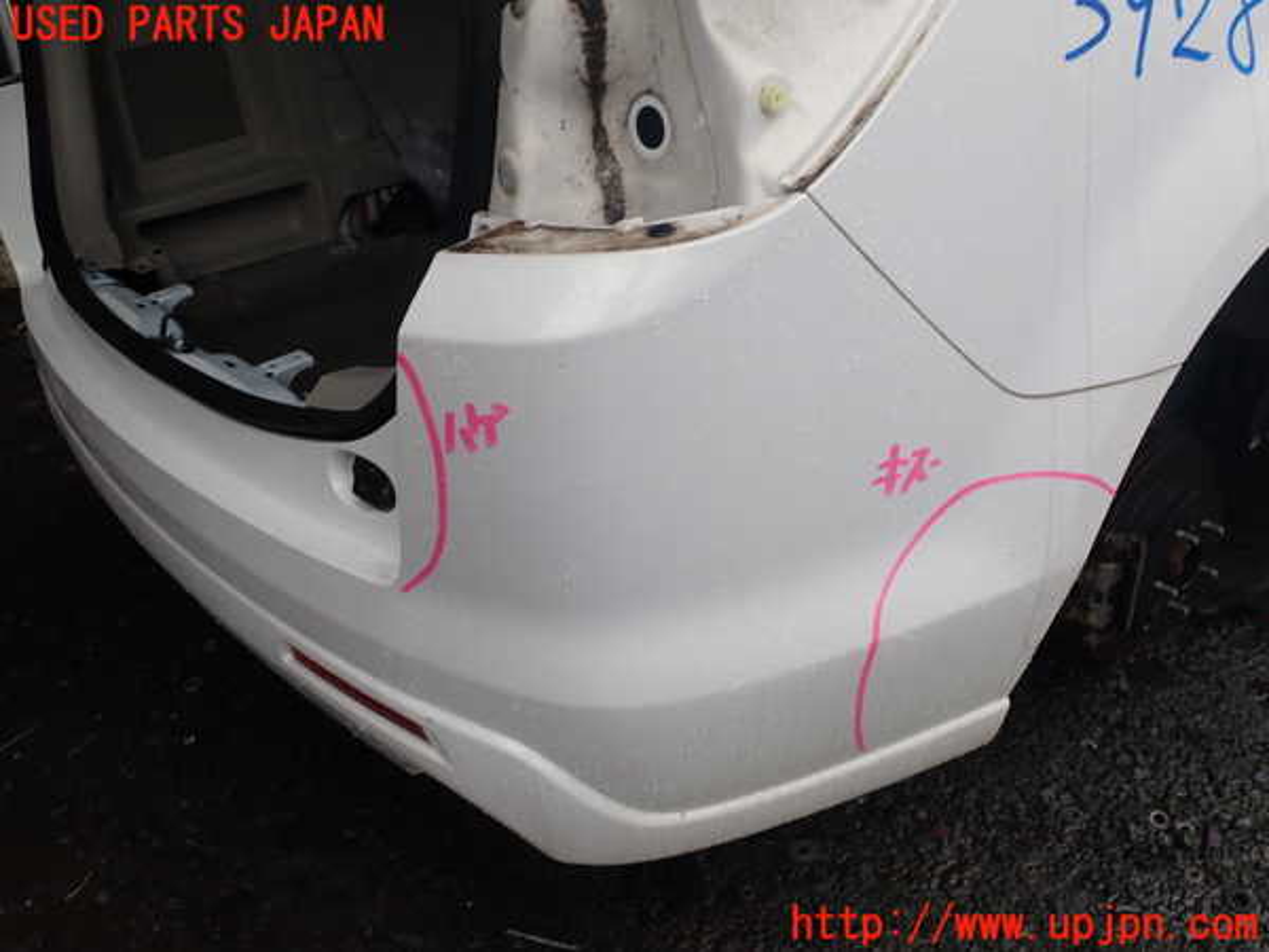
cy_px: 476
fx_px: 1100
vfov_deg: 46.8
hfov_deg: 60.0
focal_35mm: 30
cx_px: 634
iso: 100
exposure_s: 1/60
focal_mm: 5.4
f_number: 3.2
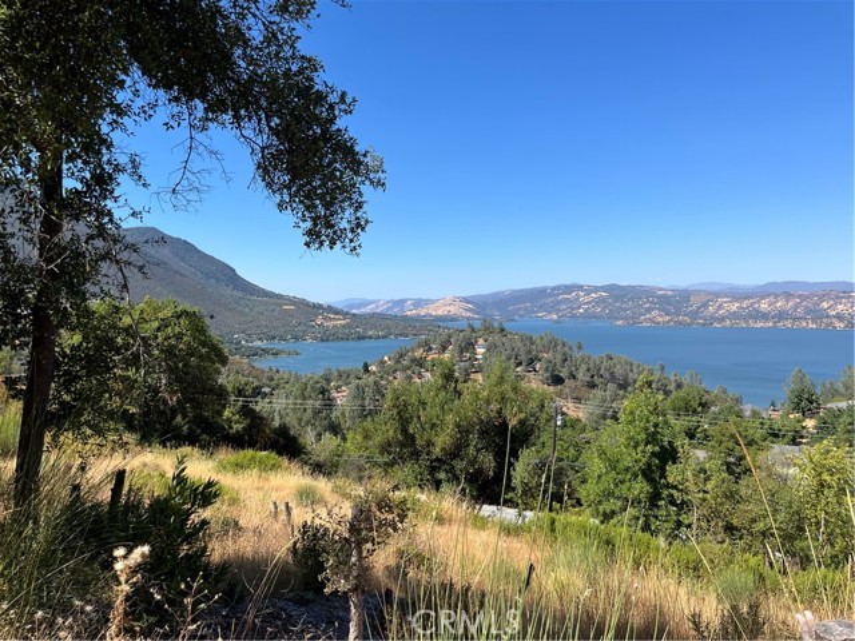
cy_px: 320
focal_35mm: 26
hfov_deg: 67.3
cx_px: 428
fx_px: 642
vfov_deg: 53.1
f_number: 1.6
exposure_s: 1/3135
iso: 50
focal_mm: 5.1
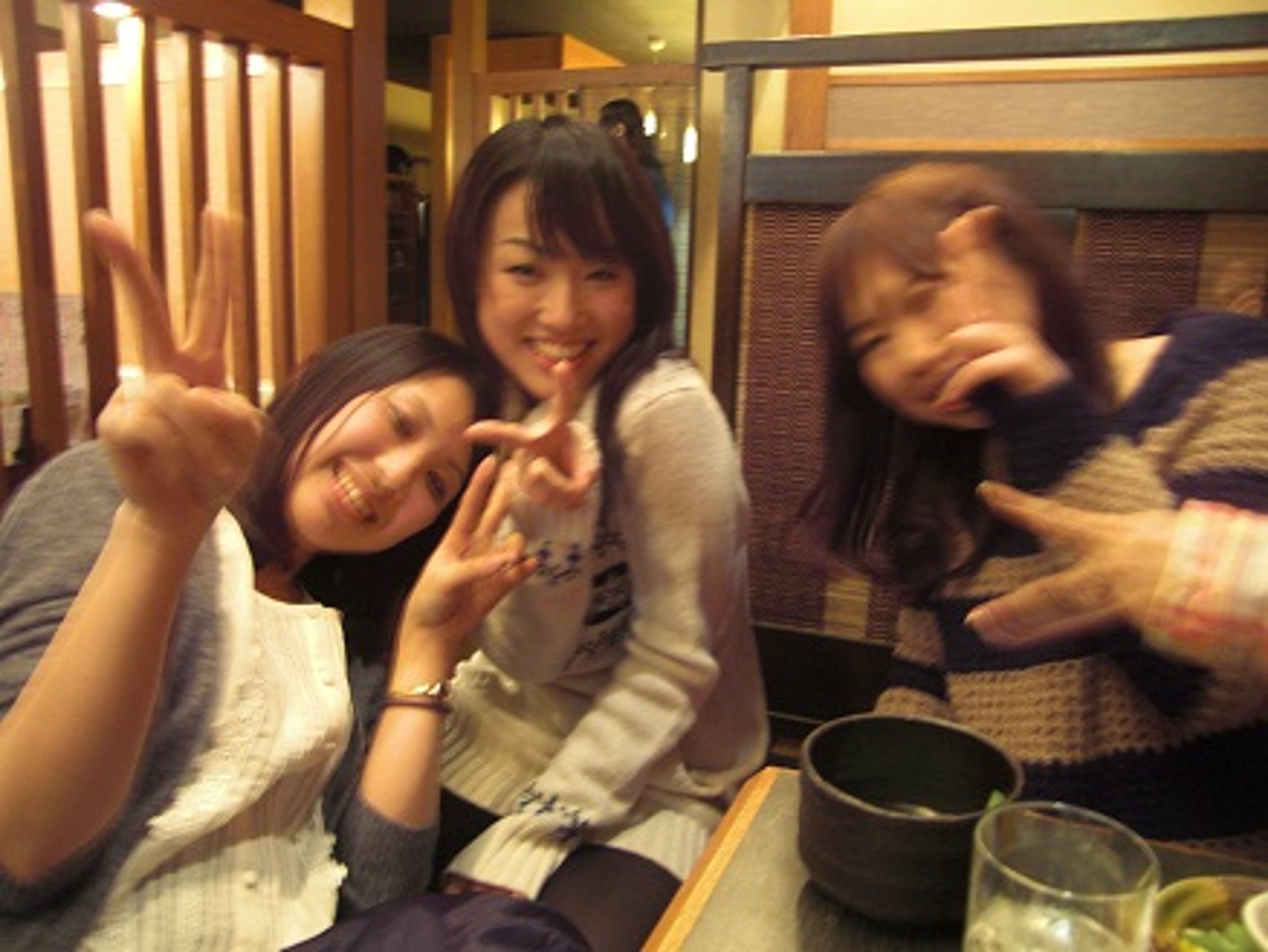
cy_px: 476
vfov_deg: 49.8
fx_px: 1026
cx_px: 634
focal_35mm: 28
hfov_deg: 63.4
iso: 200
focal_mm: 4.9
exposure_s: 1/2
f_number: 2.6
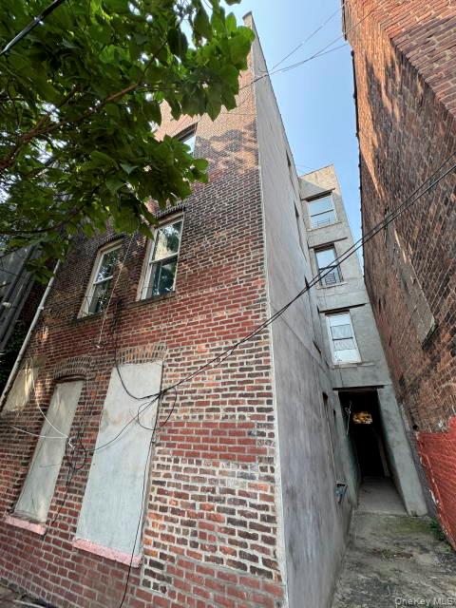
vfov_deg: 102.1
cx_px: 228
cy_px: 304
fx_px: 246
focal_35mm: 14
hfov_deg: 85.7
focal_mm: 2.22
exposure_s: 1/181
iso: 40
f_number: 2.2
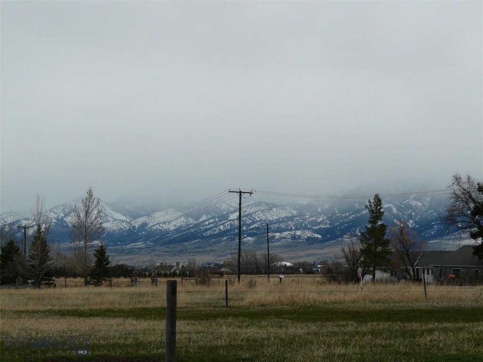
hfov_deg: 16.8
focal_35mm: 117
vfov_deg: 12.7
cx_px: 242
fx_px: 1633
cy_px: 181
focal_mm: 19.2
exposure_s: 1/400
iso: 100
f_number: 5.6
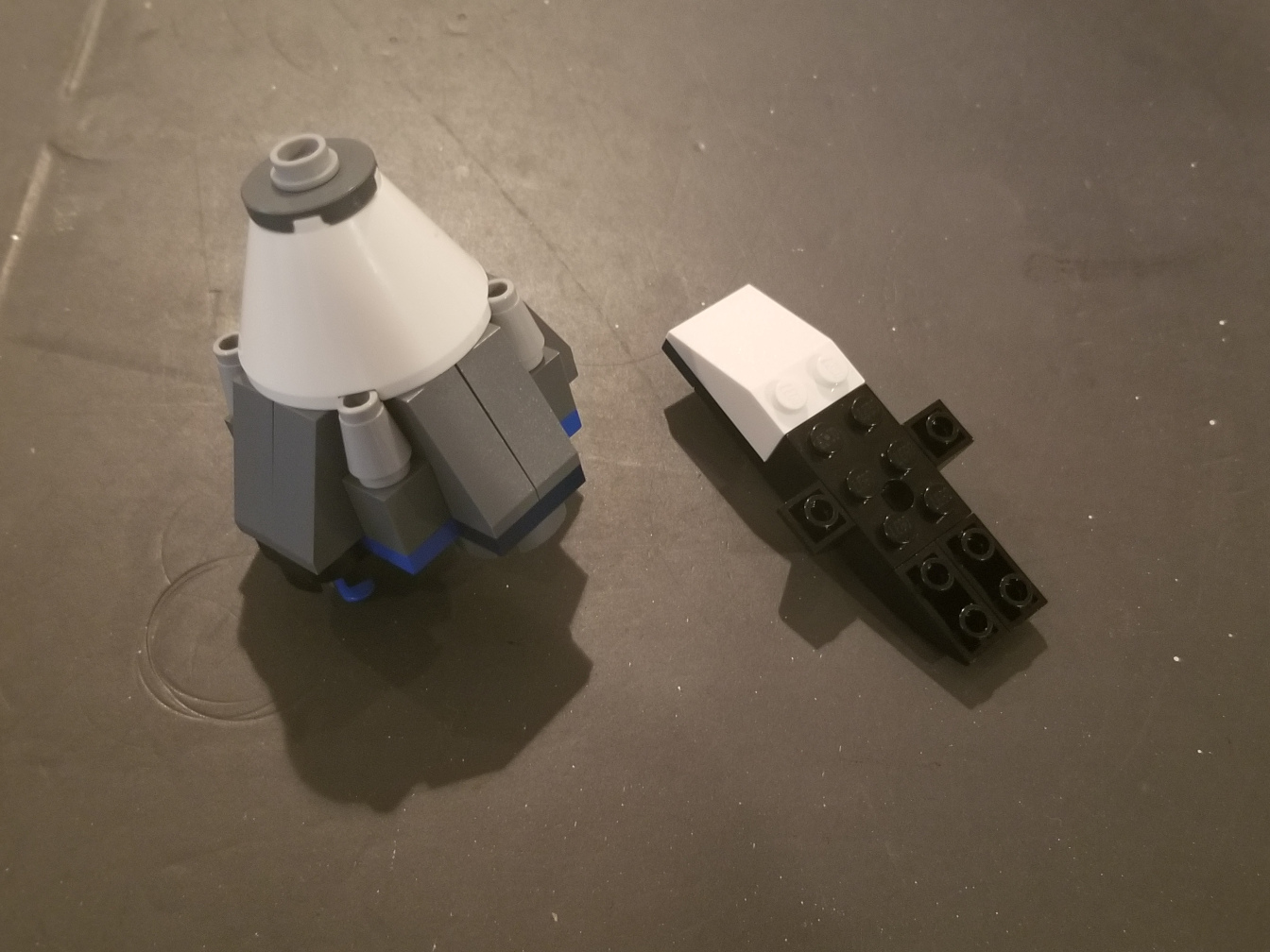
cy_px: 476
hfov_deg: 67.3
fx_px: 954
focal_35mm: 26
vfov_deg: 53.1
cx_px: 635
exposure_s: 1/10
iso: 250
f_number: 1.7
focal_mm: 4.25
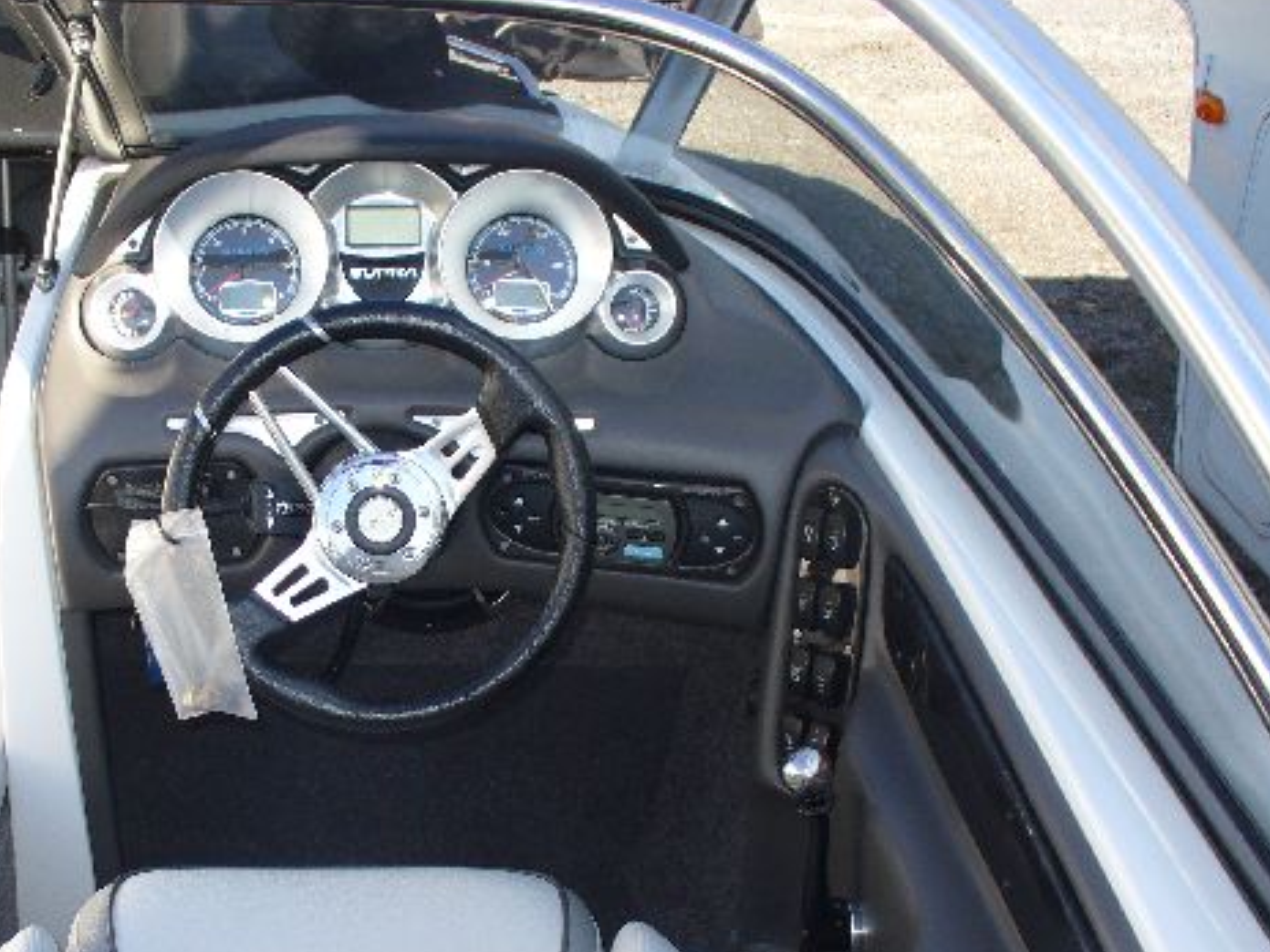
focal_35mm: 51
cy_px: 624
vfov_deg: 28.4
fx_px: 1871
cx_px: 468
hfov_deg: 37.2
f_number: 2.8
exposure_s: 1/320
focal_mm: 6.1
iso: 80
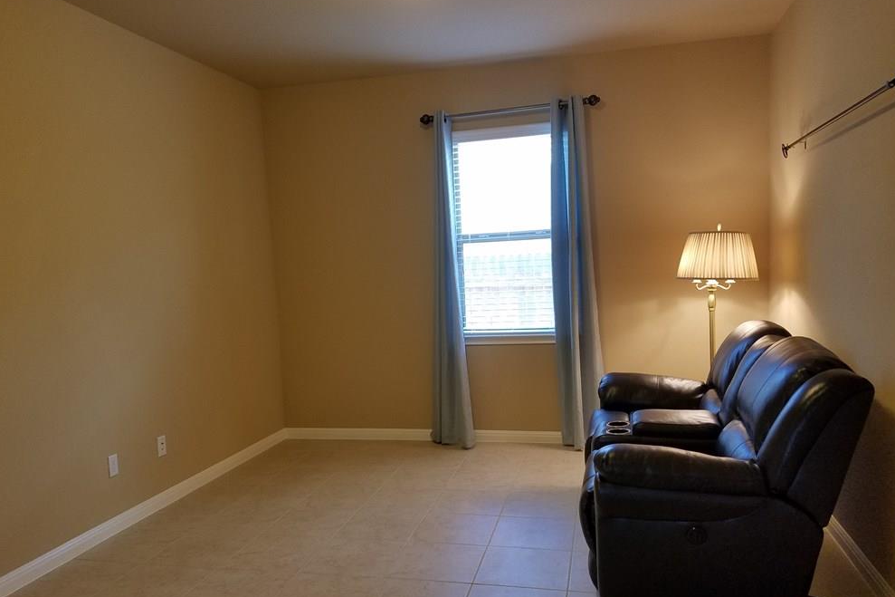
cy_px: 320
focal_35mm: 28
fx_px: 696
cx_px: 442
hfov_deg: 65.5
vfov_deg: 46.4
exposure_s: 1/60
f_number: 1.7
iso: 125
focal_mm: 4.2
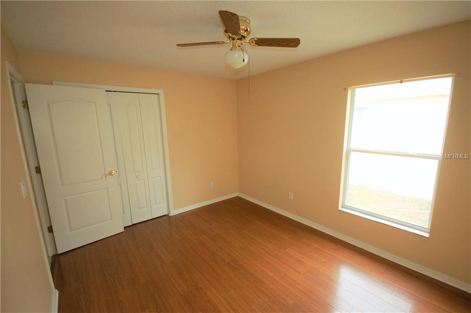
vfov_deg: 77.2
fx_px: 196
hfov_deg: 100.5
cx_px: 236
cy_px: 156
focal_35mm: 15
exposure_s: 1/60
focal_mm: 10
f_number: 4
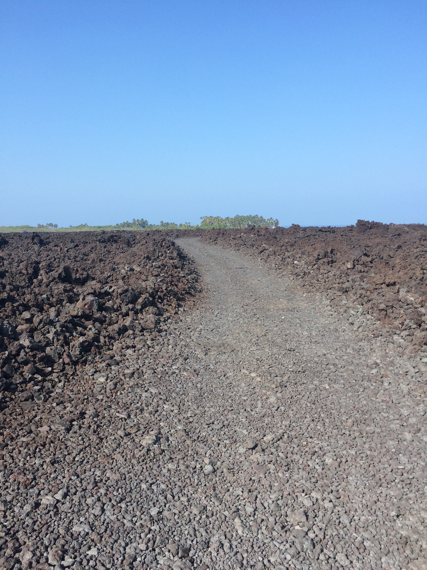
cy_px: 285
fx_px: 477
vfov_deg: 61.7
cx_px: 214
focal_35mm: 29
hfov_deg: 48.2
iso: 32
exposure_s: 1/1368
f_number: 2.2
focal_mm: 4.15
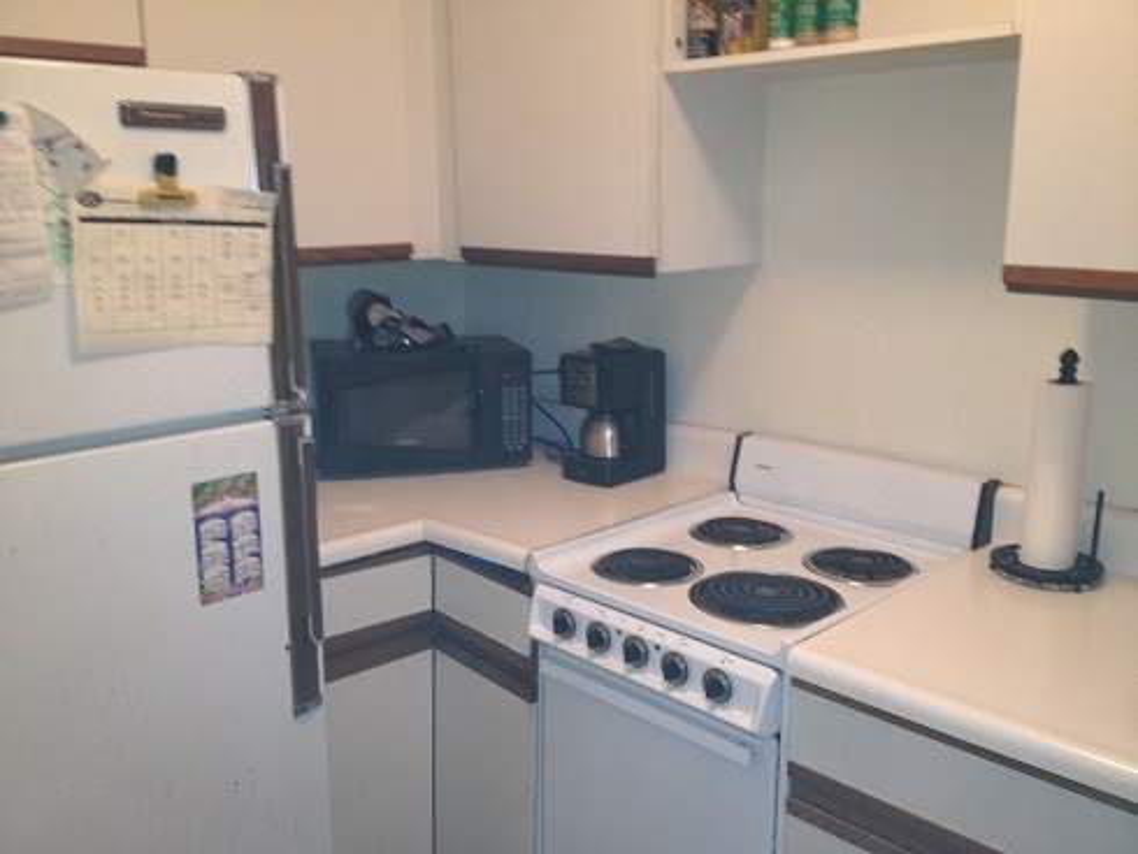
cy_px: 427
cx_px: 569
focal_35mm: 35
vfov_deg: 40.7
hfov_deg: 52.6
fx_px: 1151
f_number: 2.4
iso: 100
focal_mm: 4.28
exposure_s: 1/20
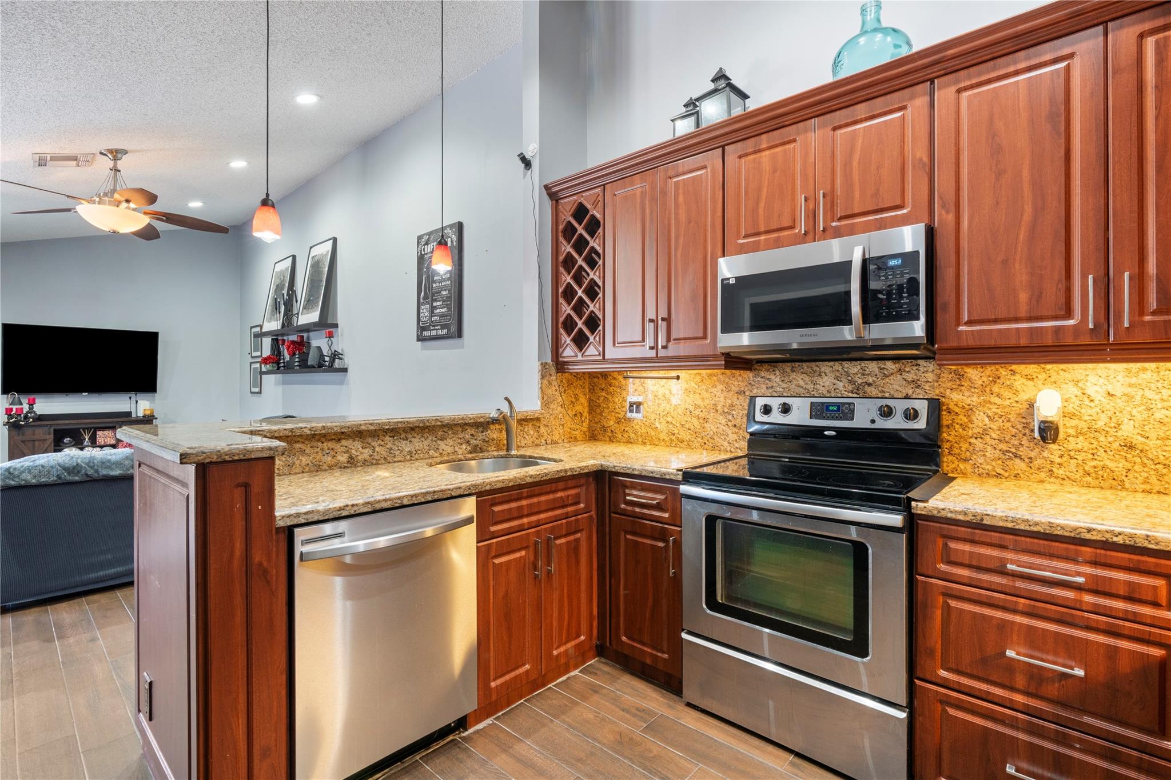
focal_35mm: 16
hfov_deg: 96.7
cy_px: 390
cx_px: 586
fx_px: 520
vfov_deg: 73.7
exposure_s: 1
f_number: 9
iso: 800
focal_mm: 16
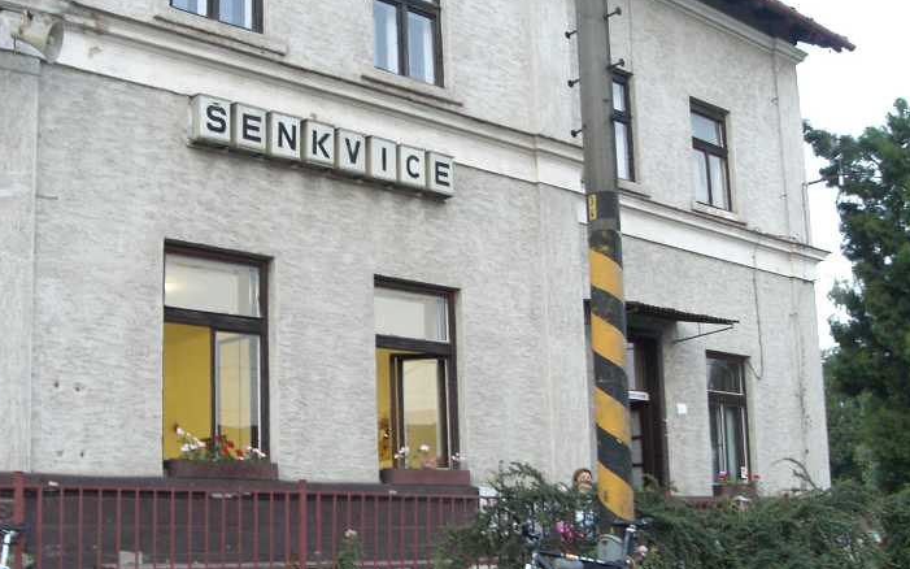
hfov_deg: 43.4
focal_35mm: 46
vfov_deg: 27.8
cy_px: 382
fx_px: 1141
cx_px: 395
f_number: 3.1
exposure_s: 1/10
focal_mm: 6.3
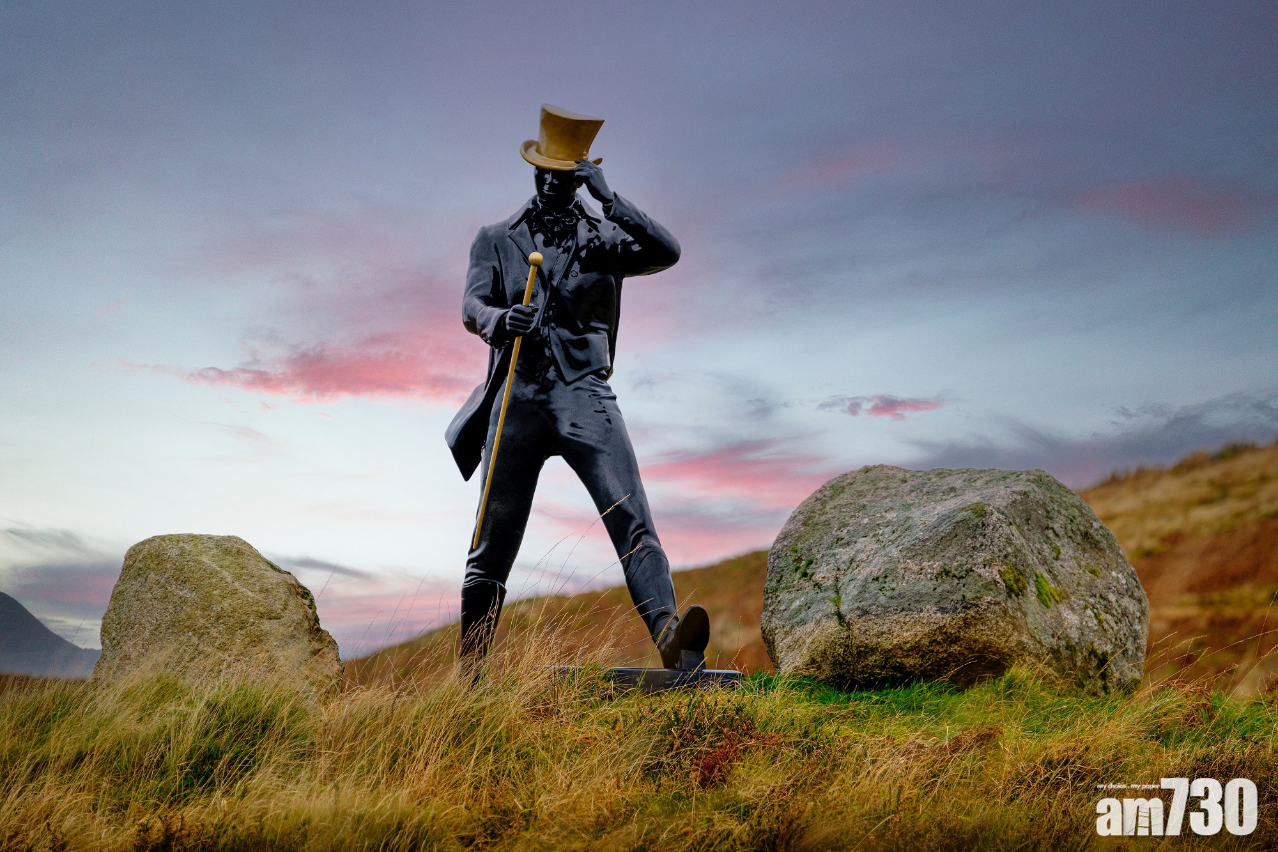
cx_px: 639
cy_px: 426
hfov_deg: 11.5
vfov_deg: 7.7
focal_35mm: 179
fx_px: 6354
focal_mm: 119.2
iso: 400
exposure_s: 1/250
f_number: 4
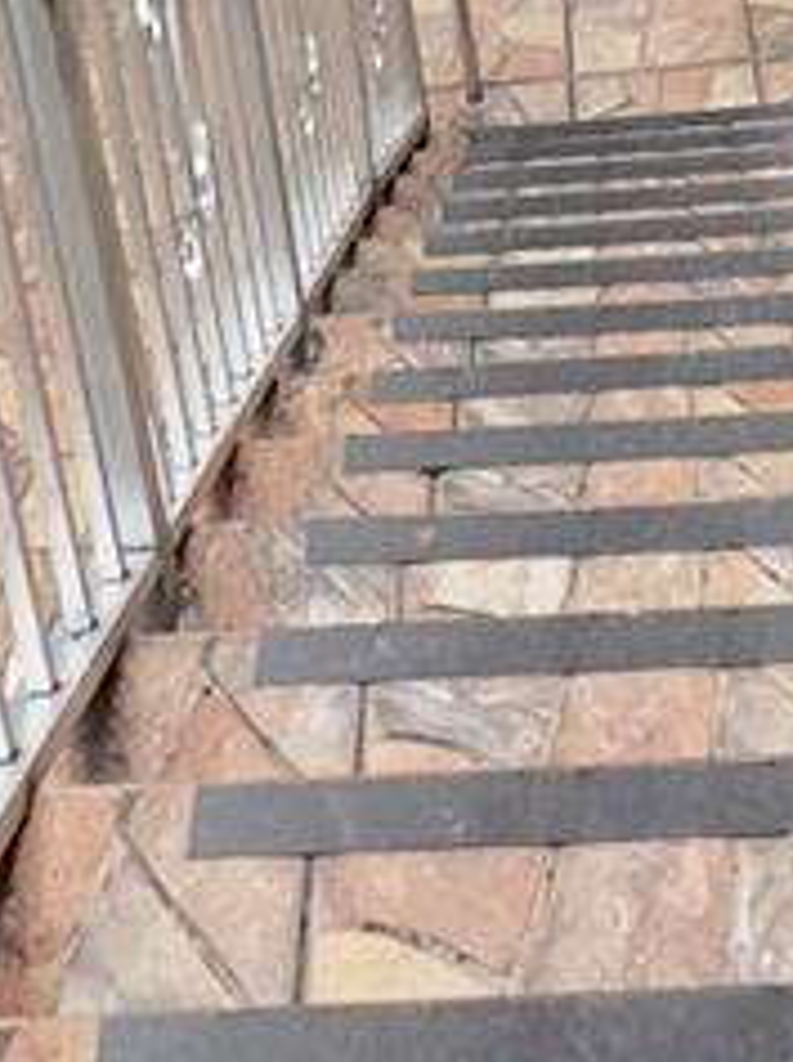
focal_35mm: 71
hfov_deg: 20.7
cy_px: -865
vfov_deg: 19.9
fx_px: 2175
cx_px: 426
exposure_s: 1/82
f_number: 2.2
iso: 320
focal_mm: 2.22
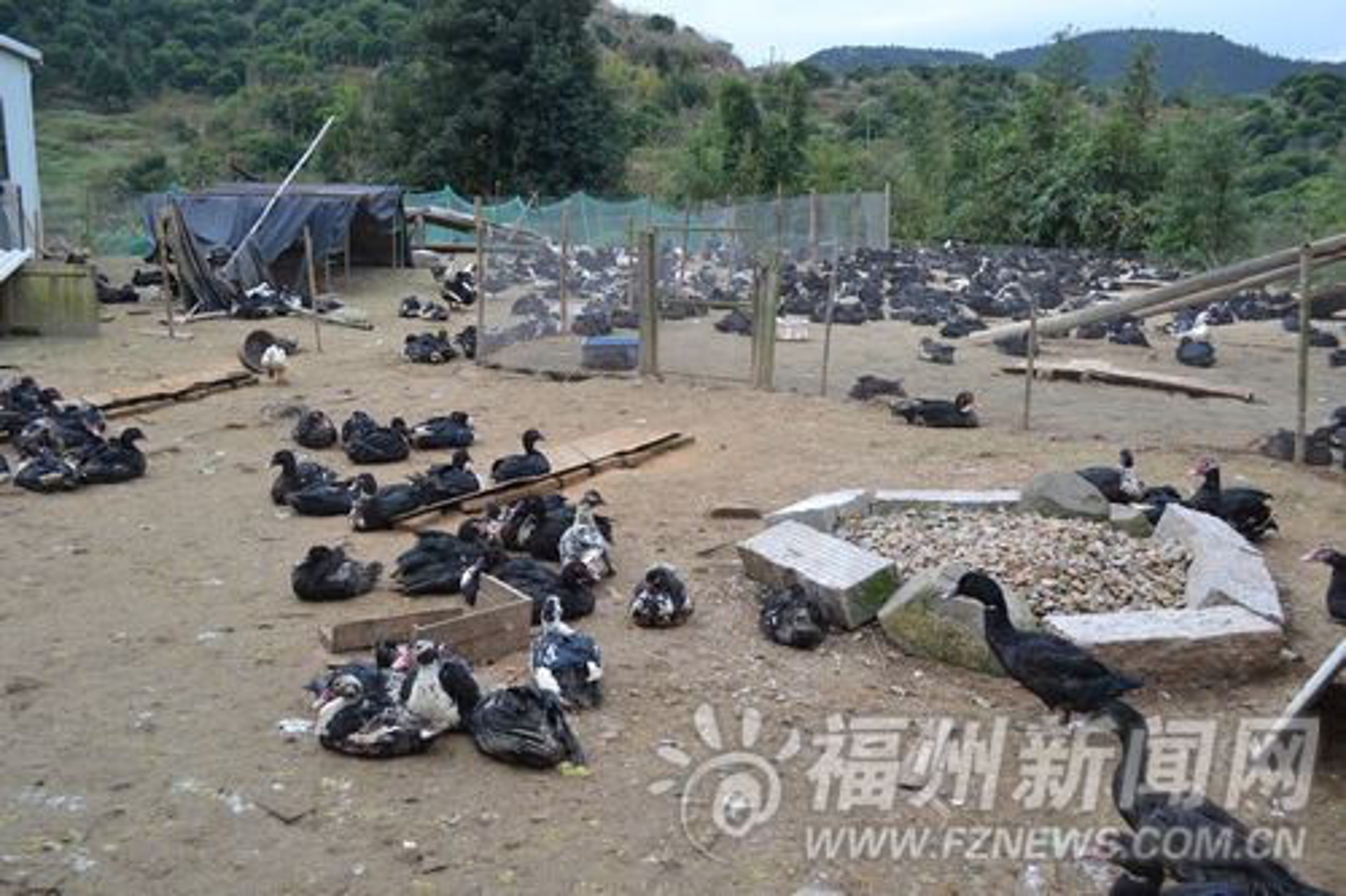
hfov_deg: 53.1
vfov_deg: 36.8
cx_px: 673
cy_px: 448
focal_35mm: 36
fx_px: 1345
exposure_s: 1/125
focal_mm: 24
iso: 100
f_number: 5.6
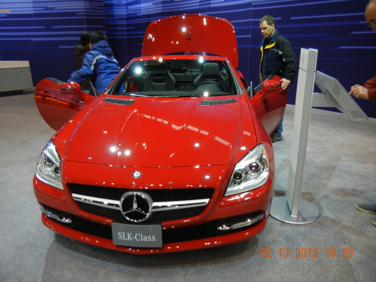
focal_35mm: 30
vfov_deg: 46.8
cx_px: 188
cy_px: 141
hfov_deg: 60.0
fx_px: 326
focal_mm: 5.4
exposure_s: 1/60
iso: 261
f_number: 3.5
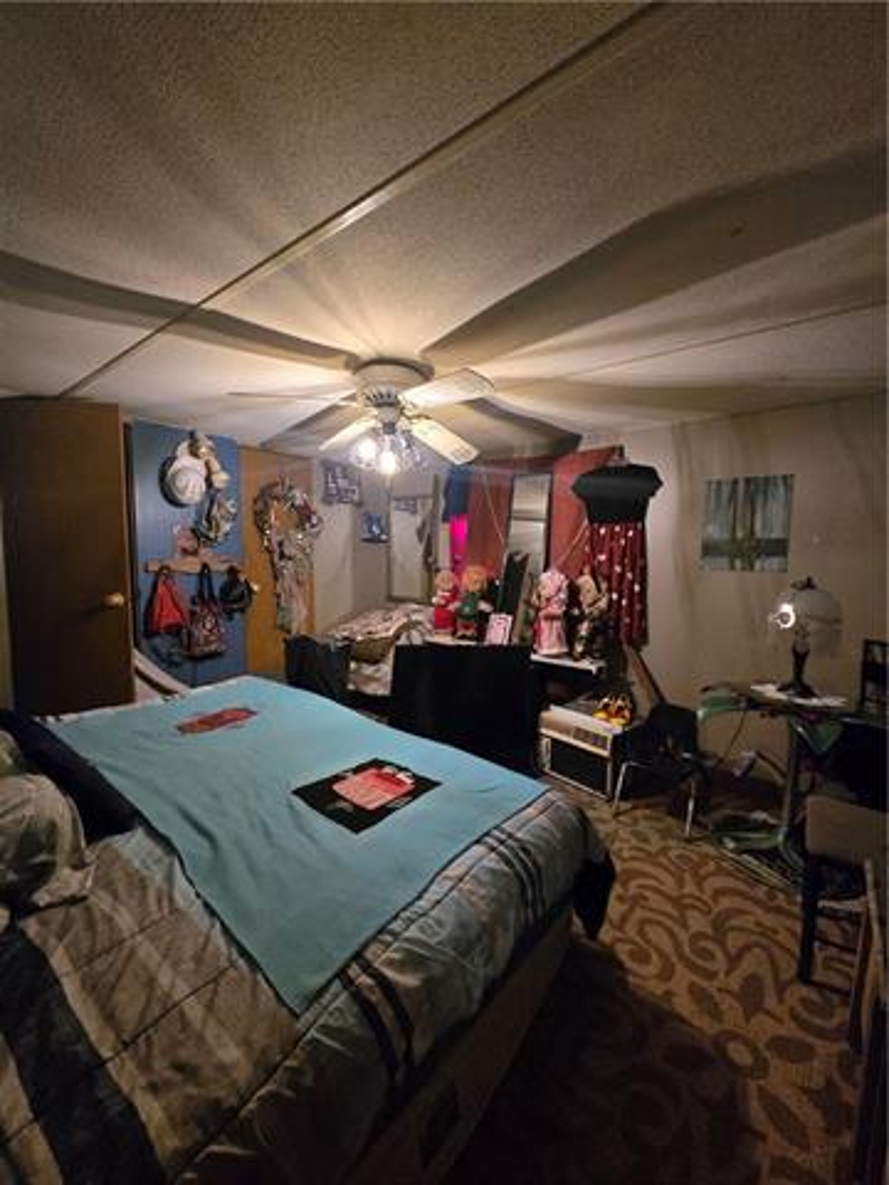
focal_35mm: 13
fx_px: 445
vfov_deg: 106.2
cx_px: 444
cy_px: 592
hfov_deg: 89.9
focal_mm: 2.2
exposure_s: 1/60
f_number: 2.2
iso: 1250
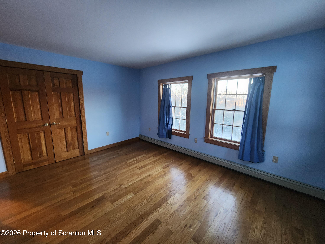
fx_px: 122
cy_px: 122
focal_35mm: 13
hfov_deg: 106.2
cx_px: 162
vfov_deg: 89.9
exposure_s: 1/30
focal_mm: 2.2
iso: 500
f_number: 2.2
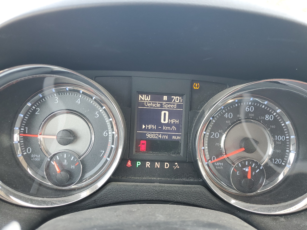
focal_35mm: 26
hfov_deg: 67.3
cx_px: 154
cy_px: 115
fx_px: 231
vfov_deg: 53.1
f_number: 1.5
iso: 52
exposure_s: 1/60.2
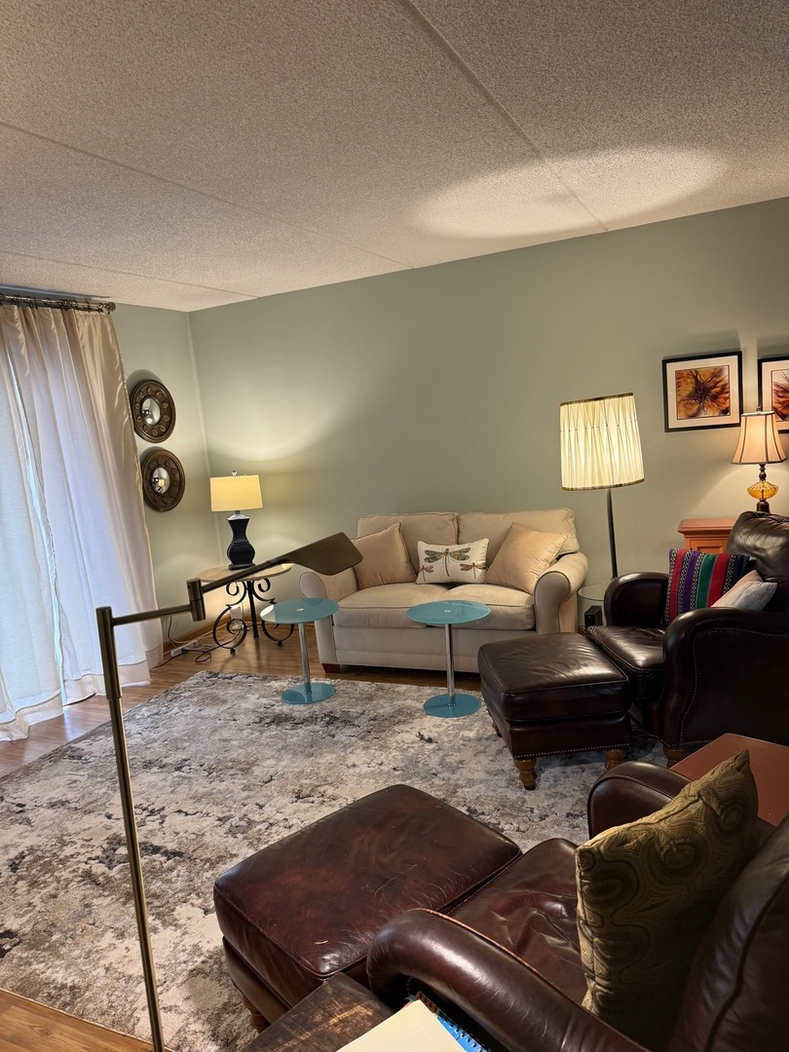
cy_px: 526
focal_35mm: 24
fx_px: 729
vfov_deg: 71.6
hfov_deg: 56.8
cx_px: 394
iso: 200
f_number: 1.78
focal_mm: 6.76
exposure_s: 1/60
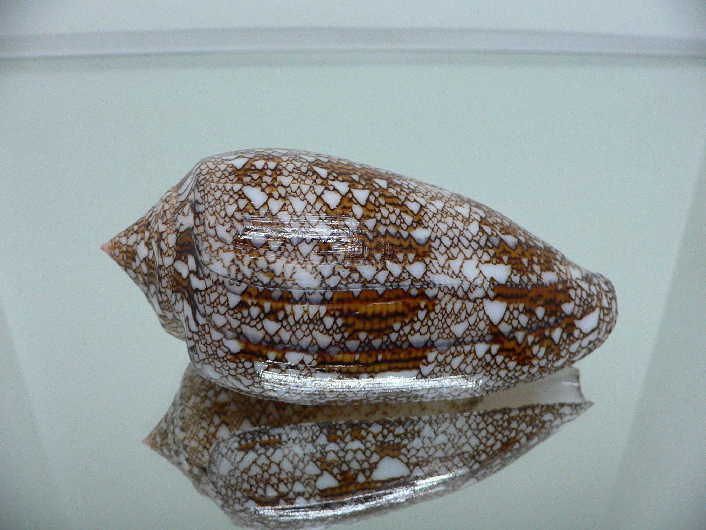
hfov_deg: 52.6
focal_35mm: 35
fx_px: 714
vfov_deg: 40.7
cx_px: 353
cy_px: 265
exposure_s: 1/50
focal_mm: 4.6
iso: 200
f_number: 2.8
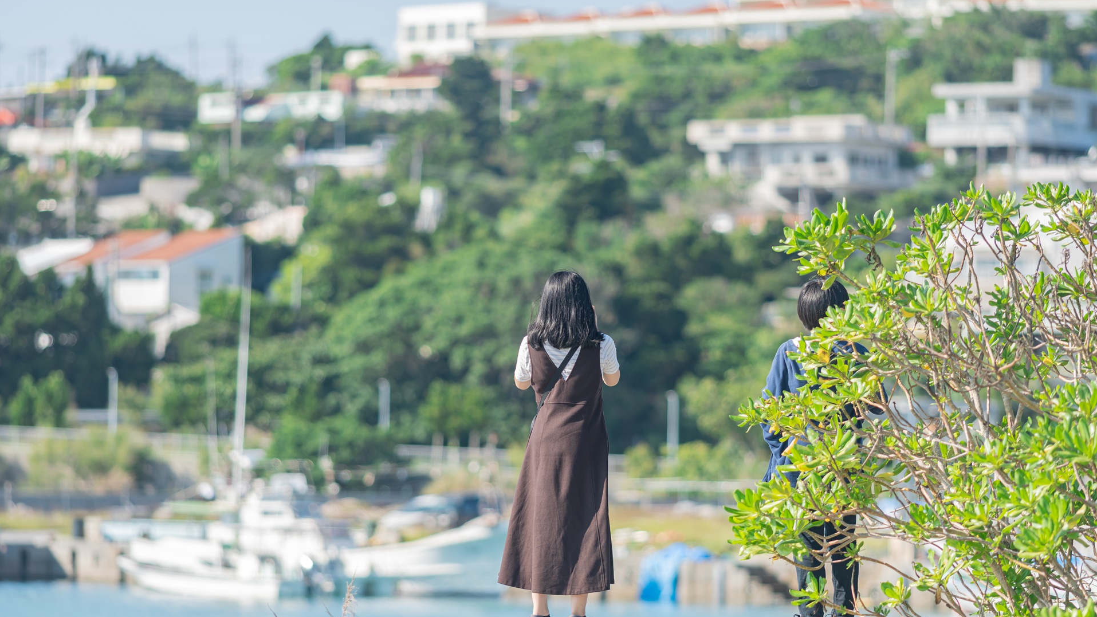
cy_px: 309
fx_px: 6108
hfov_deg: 10.3
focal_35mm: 210
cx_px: 549
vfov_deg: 5.8
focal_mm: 200
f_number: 3.2
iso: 100
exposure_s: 1/640
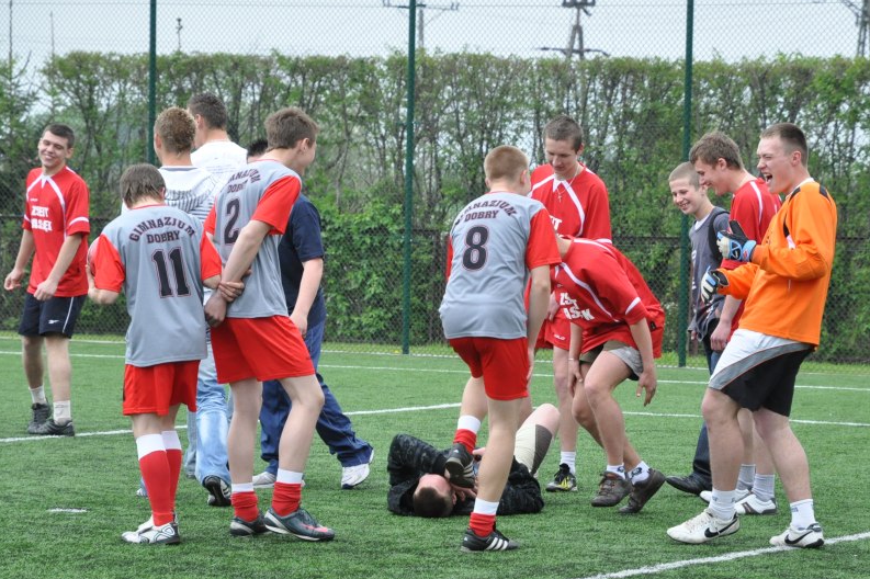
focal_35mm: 129
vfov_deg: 10.7
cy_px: 290
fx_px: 3104
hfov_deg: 16.0
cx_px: 432
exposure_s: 1/2000
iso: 1250
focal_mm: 85
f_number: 5.6
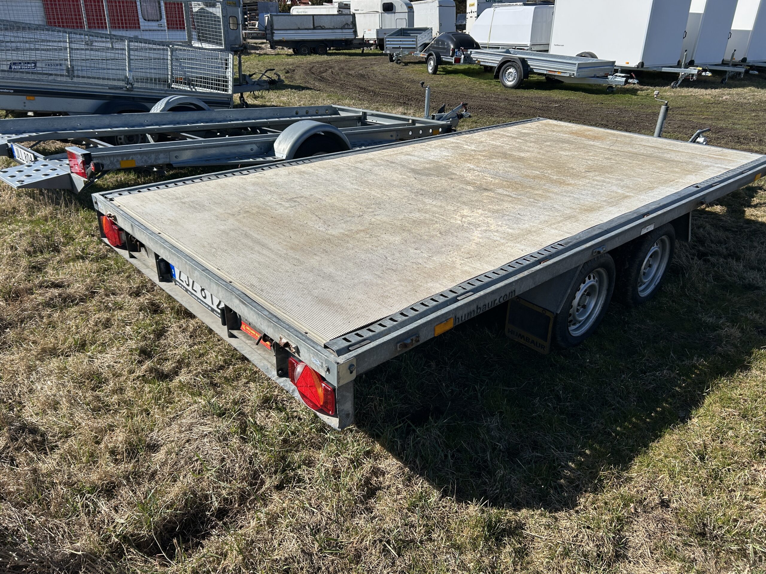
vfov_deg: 53.1
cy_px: 287
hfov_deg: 67.3
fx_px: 575
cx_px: 383
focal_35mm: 26
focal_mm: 5.7
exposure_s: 1/6211
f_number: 1.5
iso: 50
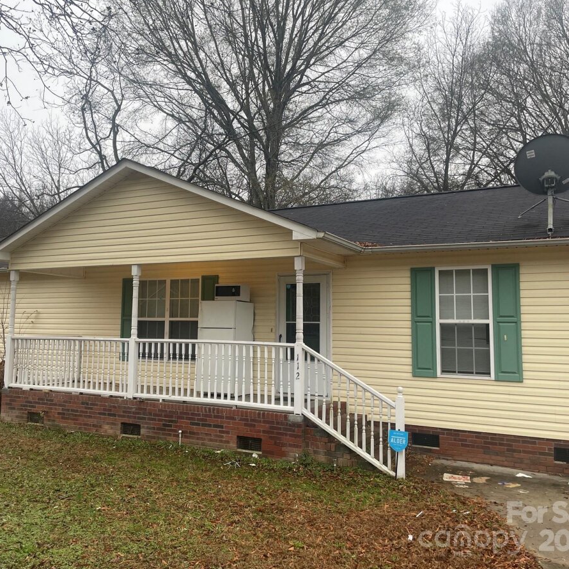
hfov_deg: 52.4
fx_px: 577
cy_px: 284
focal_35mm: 31
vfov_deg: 52.5
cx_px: 247
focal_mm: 4.2
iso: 64
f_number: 1.6
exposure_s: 1/121
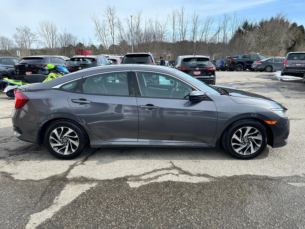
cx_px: 152
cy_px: 114
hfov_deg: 71.6
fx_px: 211
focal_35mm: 24
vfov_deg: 56.8
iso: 80
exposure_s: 1/2299
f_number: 1.78
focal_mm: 6.86
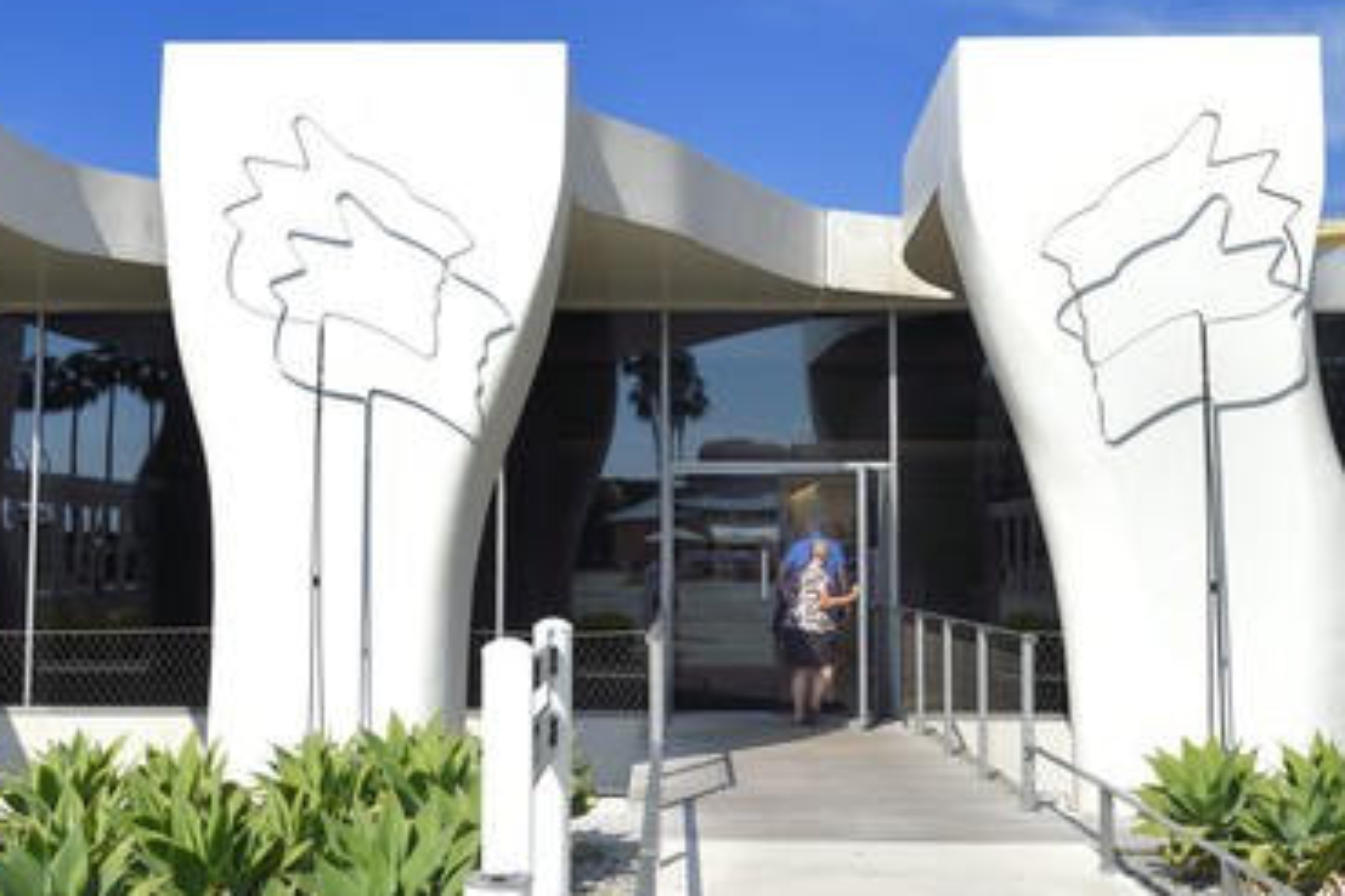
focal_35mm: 33
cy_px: 459
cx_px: 652
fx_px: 1233
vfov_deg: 40.0
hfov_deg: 57.2
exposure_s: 1/320
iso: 200
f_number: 11
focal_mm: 29
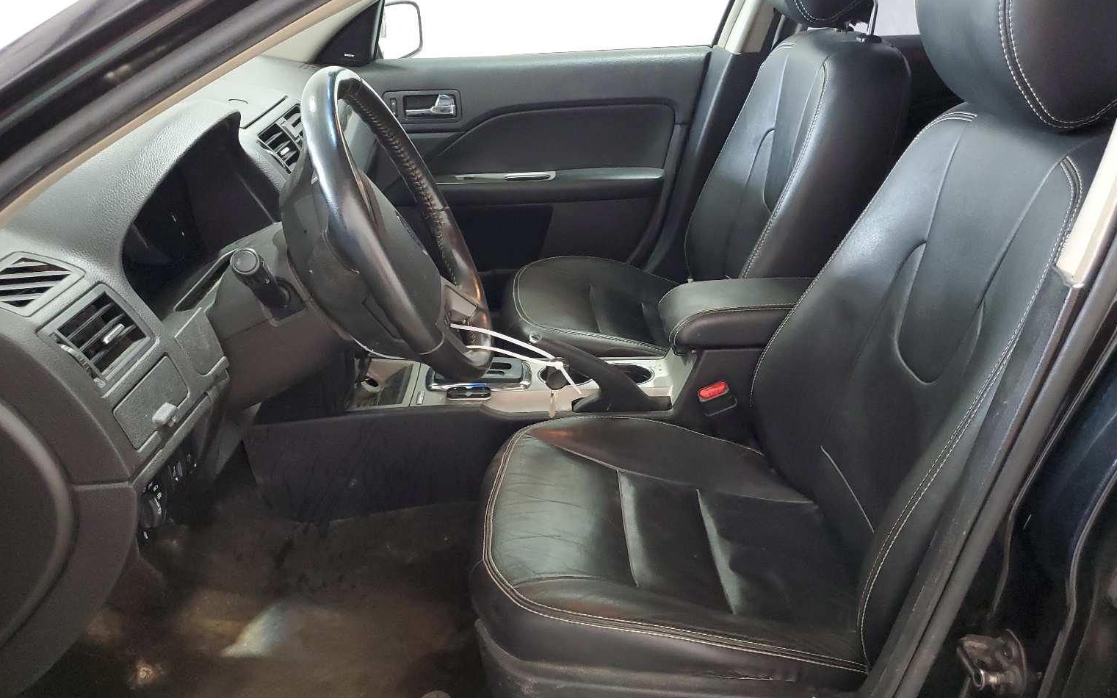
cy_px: 339
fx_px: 883
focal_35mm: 29
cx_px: 561
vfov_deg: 43.1
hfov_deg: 64.6
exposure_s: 1/60.2
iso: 322
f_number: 1.5
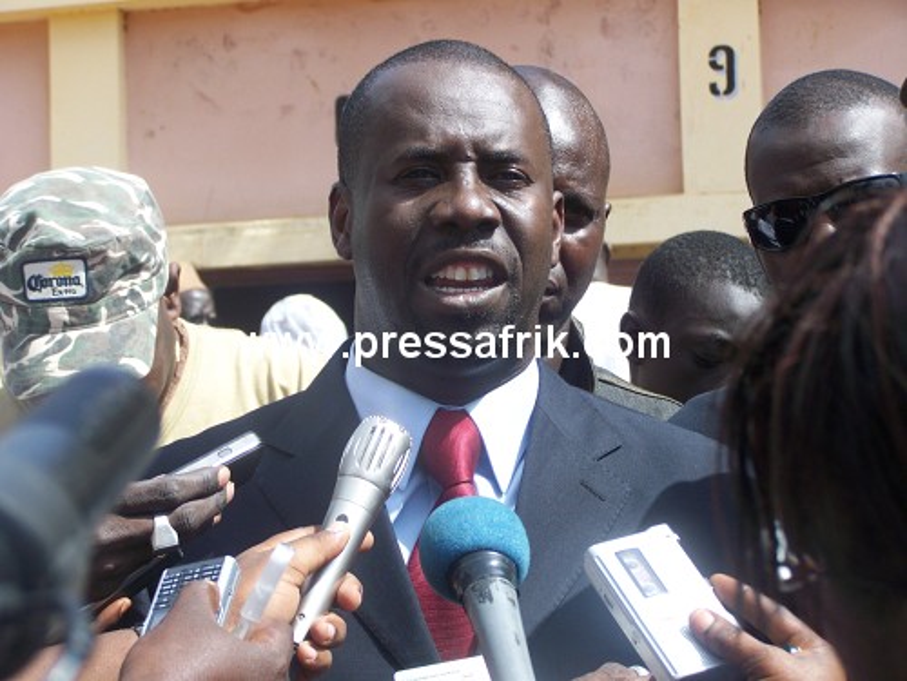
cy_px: 340
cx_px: 454
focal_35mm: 94
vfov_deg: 15.7
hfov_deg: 20.9
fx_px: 2463
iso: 64
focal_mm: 15.6
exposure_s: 1/400
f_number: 3.2
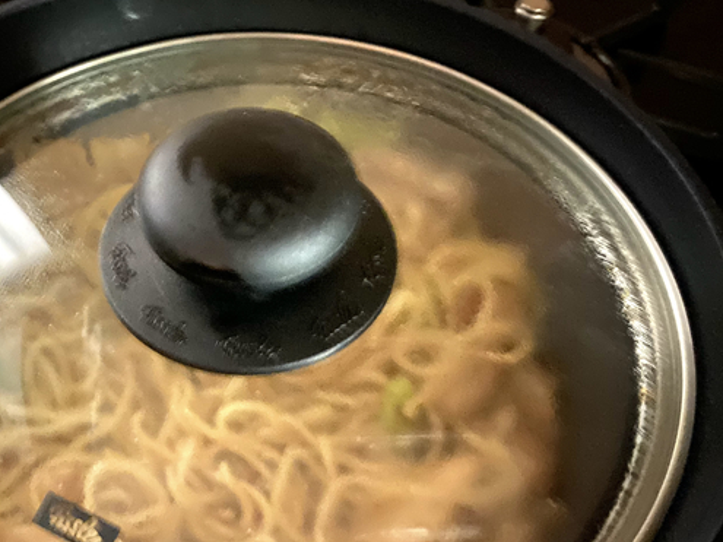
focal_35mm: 42
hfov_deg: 43.5
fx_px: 877
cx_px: 187
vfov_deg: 34.0
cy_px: 359
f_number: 1.8
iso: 640
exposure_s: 1/2
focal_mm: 4.25
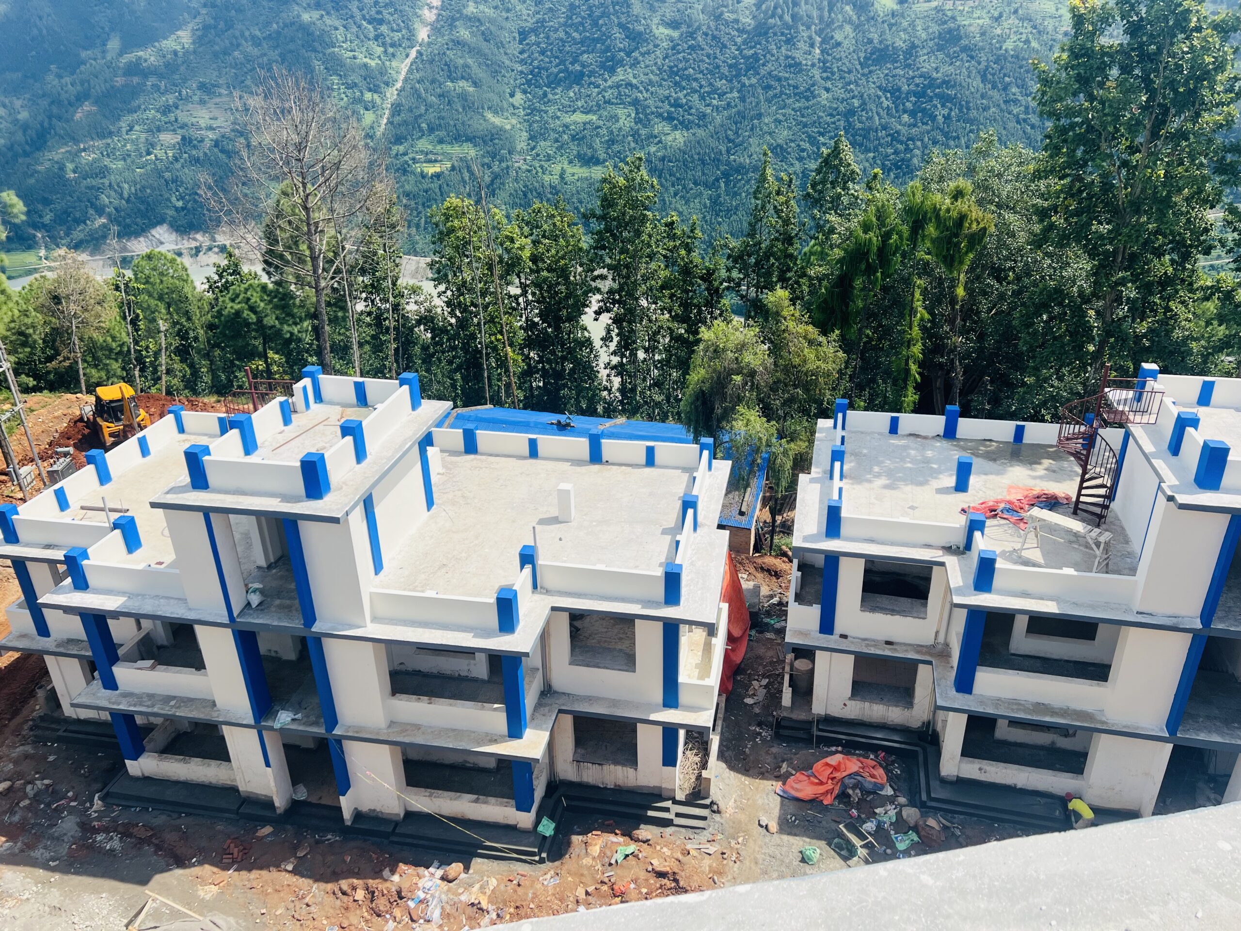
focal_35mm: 26
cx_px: 620
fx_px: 932
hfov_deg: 67.3
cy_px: 466
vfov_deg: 53.1
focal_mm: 5.7
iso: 50
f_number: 1.5
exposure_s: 1/4274
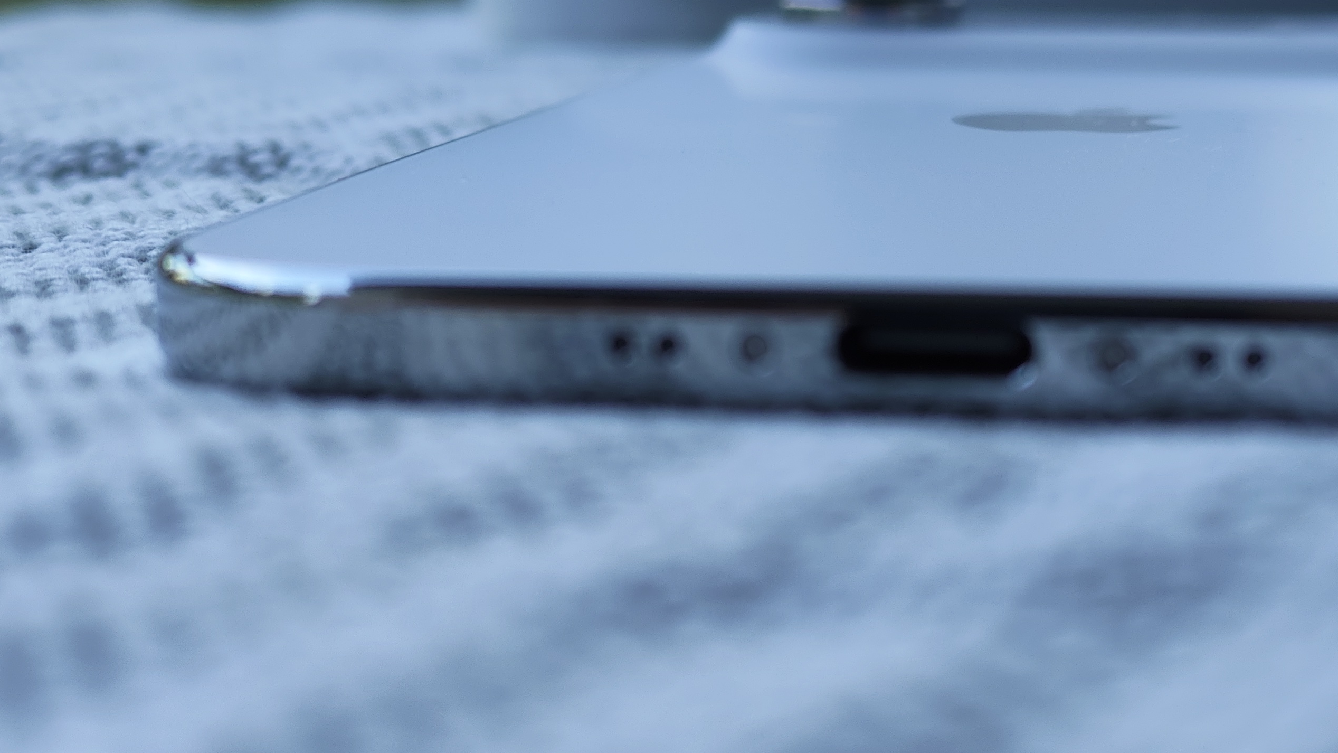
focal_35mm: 88
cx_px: 819
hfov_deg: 24.1
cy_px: 358
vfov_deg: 13.7
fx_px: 3122
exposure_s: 1/100
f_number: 2
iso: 173
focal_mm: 7.1
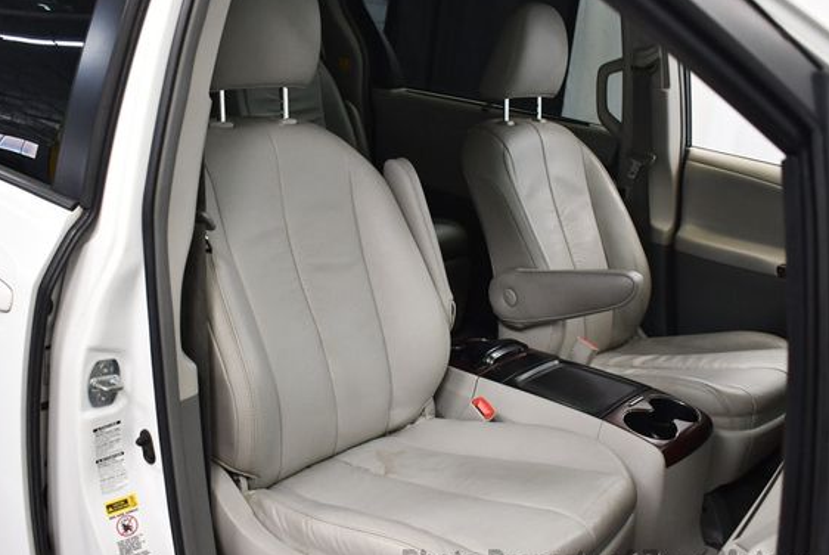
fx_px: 945
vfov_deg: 32.7
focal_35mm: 41
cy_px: 275
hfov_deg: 47.3
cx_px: 385
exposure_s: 1/125
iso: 1400
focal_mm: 18
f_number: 3.5
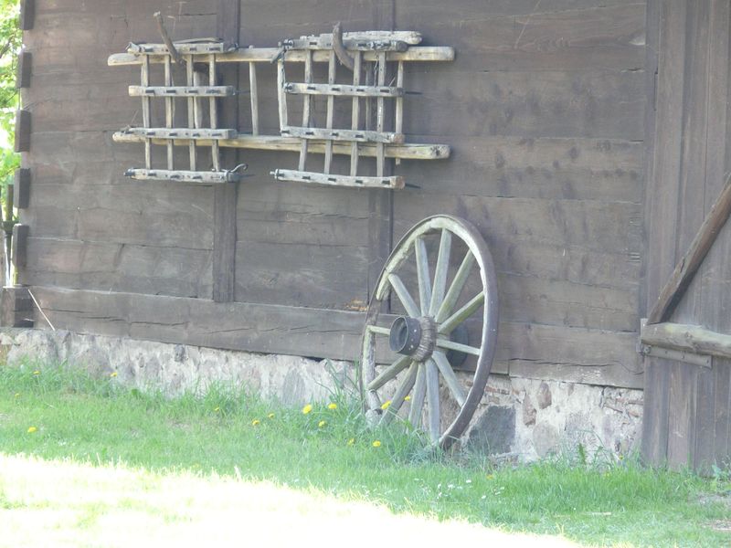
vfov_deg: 5.6
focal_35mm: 266
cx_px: 366
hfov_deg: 7.4
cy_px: 274
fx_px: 5617
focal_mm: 43.7
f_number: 3.6
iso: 250
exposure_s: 1/80
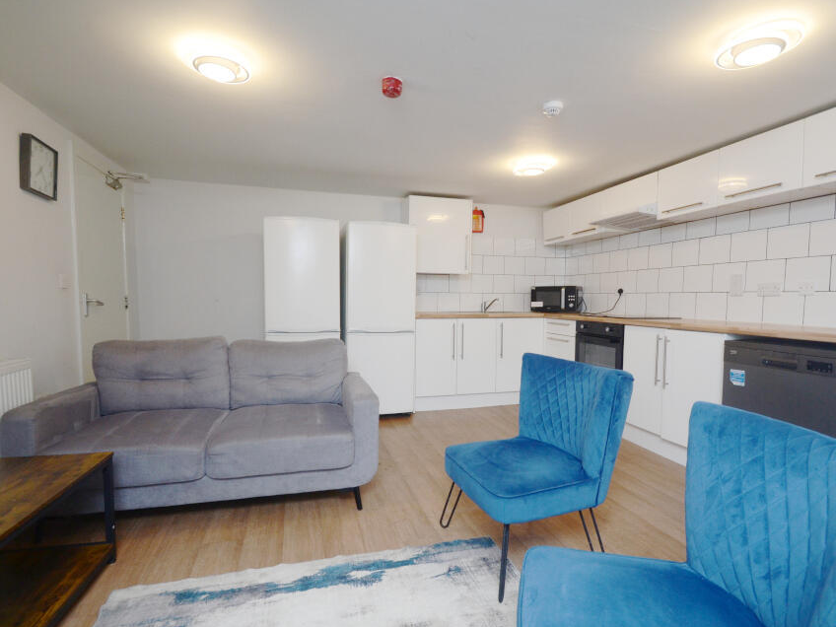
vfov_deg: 74.7
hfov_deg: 91.0
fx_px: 411
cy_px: 327
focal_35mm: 17
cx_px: 438
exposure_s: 1/100
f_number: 5
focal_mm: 10
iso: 400
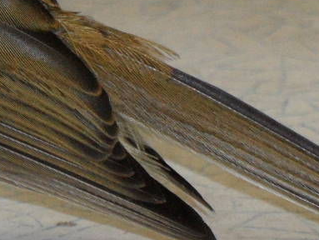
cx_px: -65
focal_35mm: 1252
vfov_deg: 1.2
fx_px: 11549
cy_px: 21
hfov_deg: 1.6
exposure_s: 1/60
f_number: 5.4
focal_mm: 49.4
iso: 240
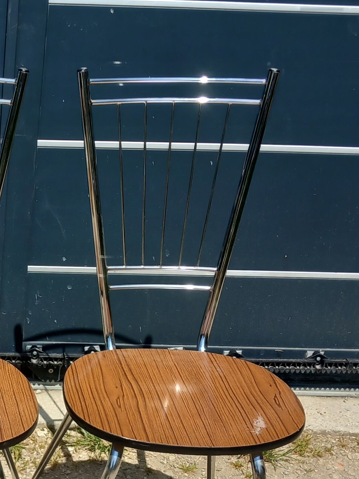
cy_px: 291
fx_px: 955
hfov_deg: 20.2
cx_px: -46
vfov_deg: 28.1
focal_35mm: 69
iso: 20
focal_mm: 4
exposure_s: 1/483
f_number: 1.8
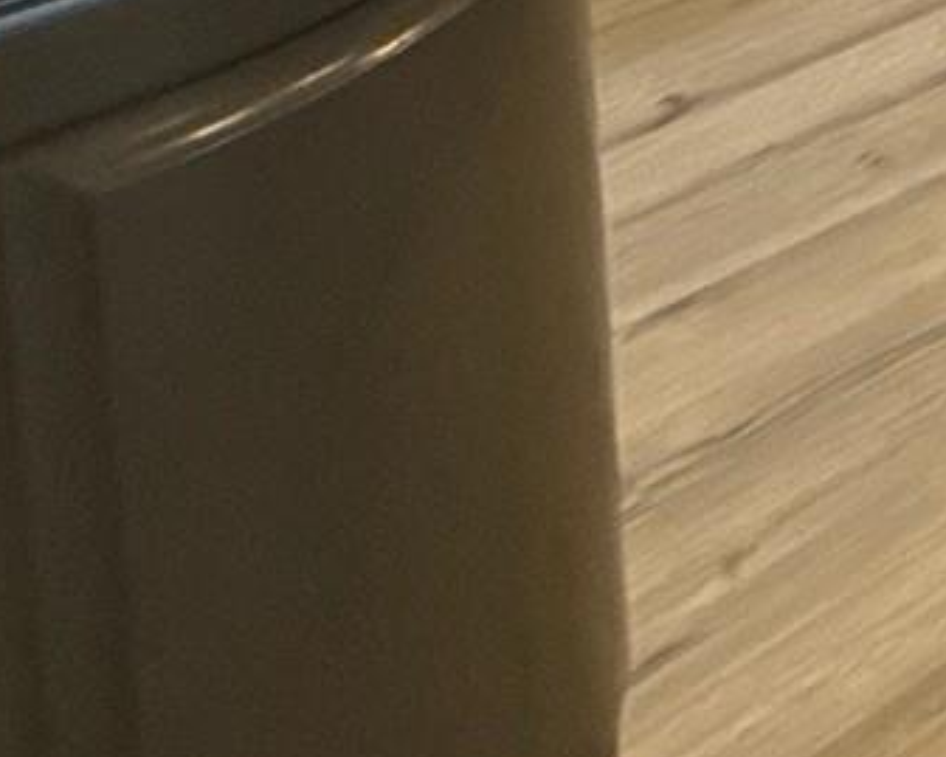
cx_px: 1988
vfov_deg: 16.1
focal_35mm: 65
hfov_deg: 17.7
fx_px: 1820
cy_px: -889
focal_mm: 2.22
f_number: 2.2
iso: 320
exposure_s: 1/120
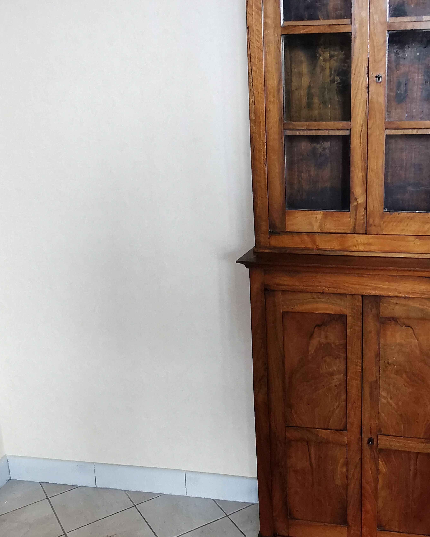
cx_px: 302
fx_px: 636
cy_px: 262
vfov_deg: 45.8
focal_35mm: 40
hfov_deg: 36.8
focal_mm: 2.35
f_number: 2.2
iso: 160
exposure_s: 1/33.3
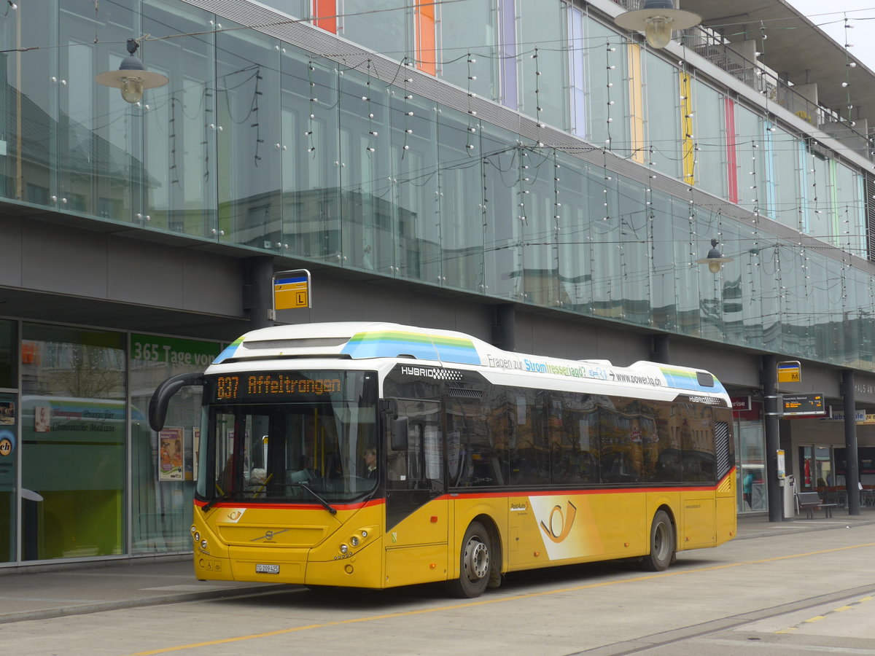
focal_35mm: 66
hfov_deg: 29.4
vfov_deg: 22.3
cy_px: 328
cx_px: 438
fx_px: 1668
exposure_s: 1/160
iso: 80
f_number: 3.9
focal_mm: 13.4
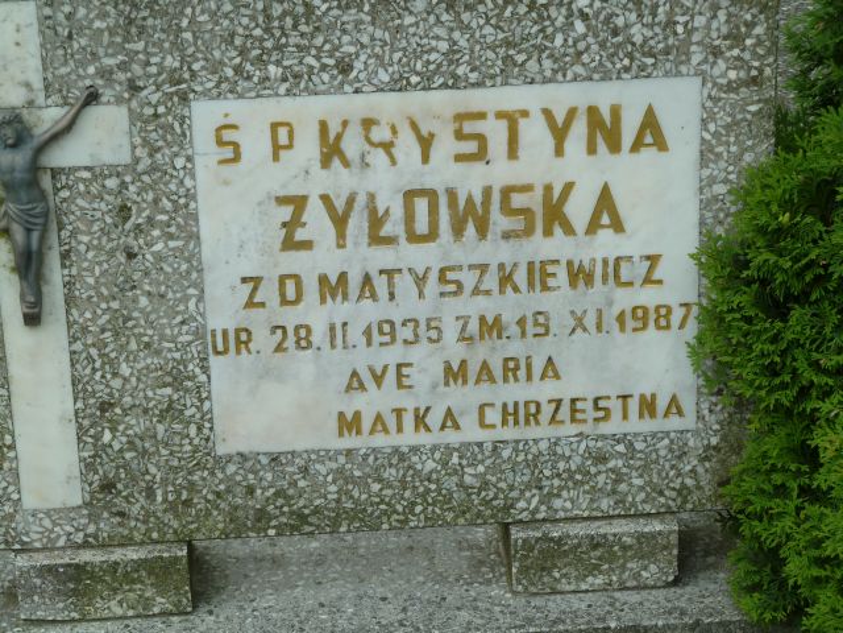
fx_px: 2338
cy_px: 316
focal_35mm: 96
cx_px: 422
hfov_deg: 20.4
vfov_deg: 15.4
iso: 80
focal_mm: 15.8
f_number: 4.3
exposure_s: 1/160
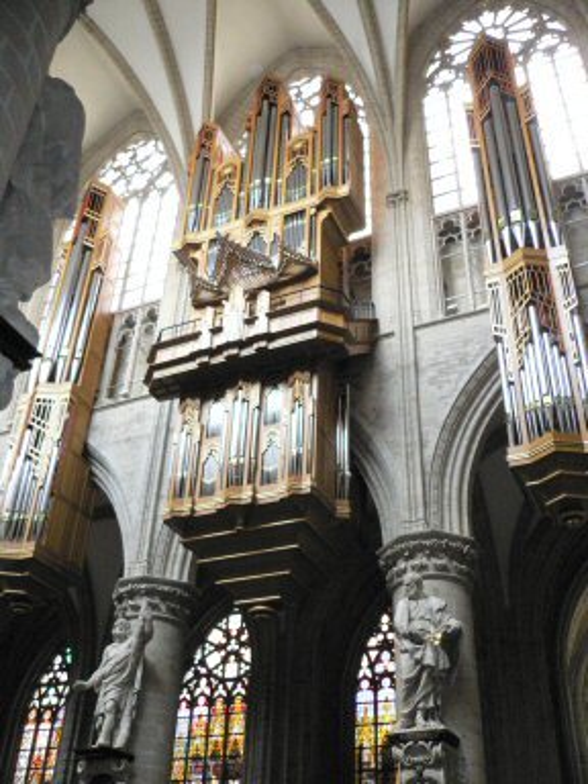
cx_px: 294
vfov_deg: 52.6
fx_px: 793
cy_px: 392
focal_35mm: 35
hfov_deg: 40.7
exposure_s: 1/60
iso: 400
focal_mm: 5.8
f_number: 2.8
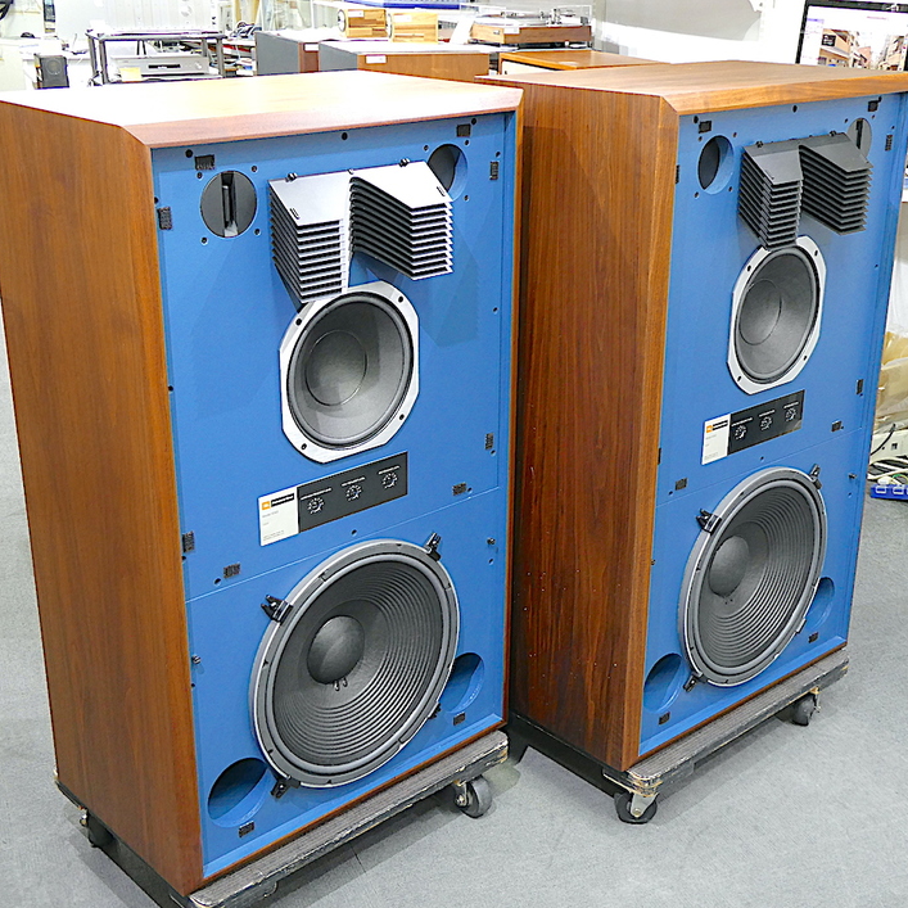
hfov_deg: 40.0
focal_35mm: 42
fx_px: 1246
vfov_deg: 40.0
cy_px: 461
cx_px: 444
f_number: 3.7
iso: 200
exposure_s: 1/3.2
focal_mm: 6.3
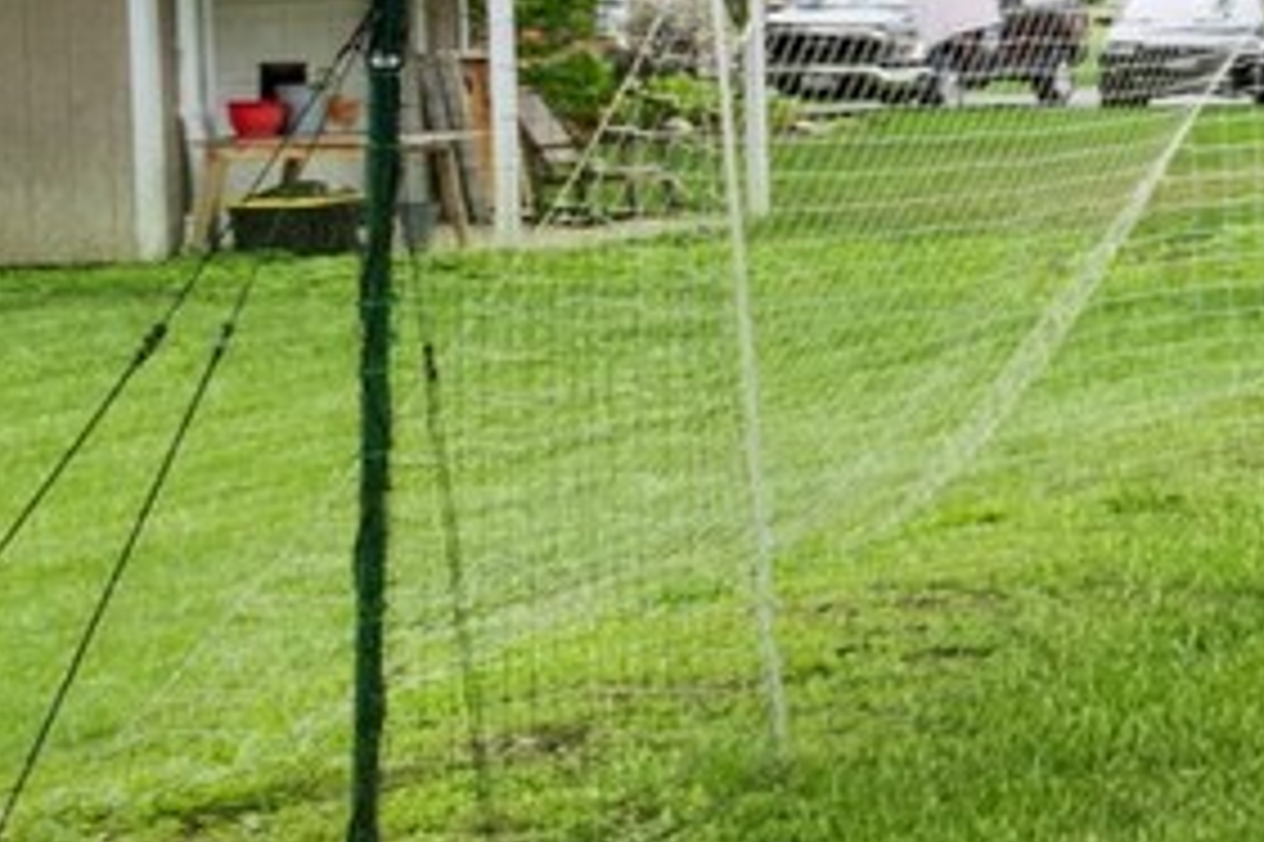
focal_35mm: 98
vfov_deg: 13.7
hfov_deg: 12.1
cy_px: 0
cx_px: 3610
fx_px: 3439
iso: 400
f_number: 8
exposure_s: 1/60
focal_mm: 17
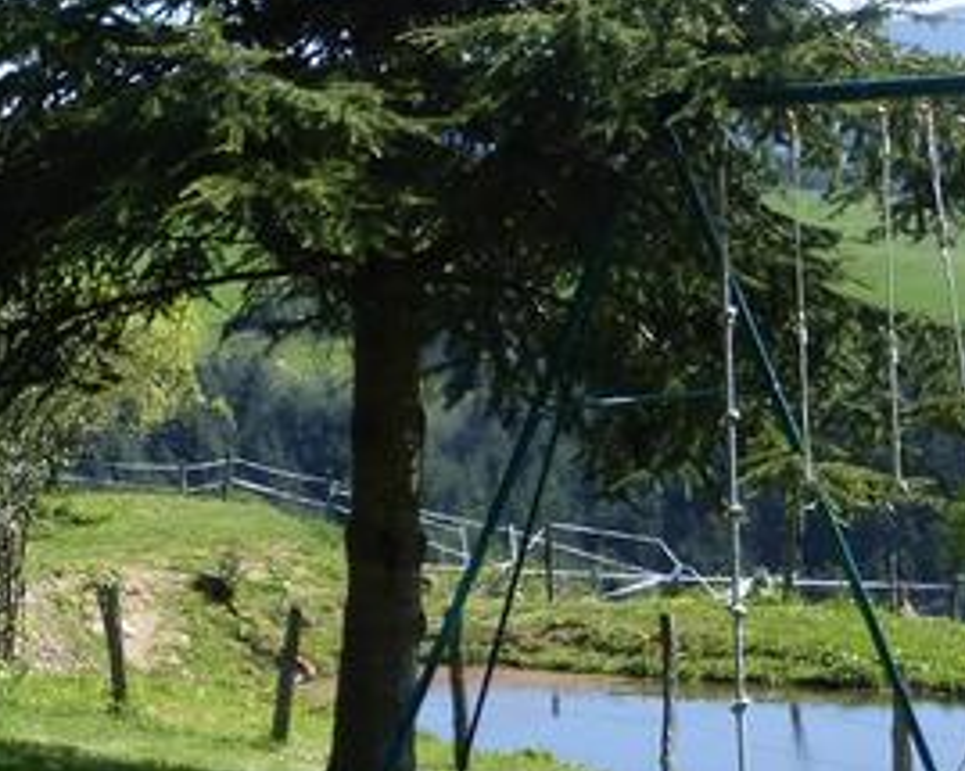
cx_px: -133
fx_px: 3312
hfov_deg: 16.0
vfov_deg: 13.3
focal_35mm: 116
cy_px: 488
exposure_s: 1/400
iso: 100
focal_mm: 6.9
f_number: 3.9
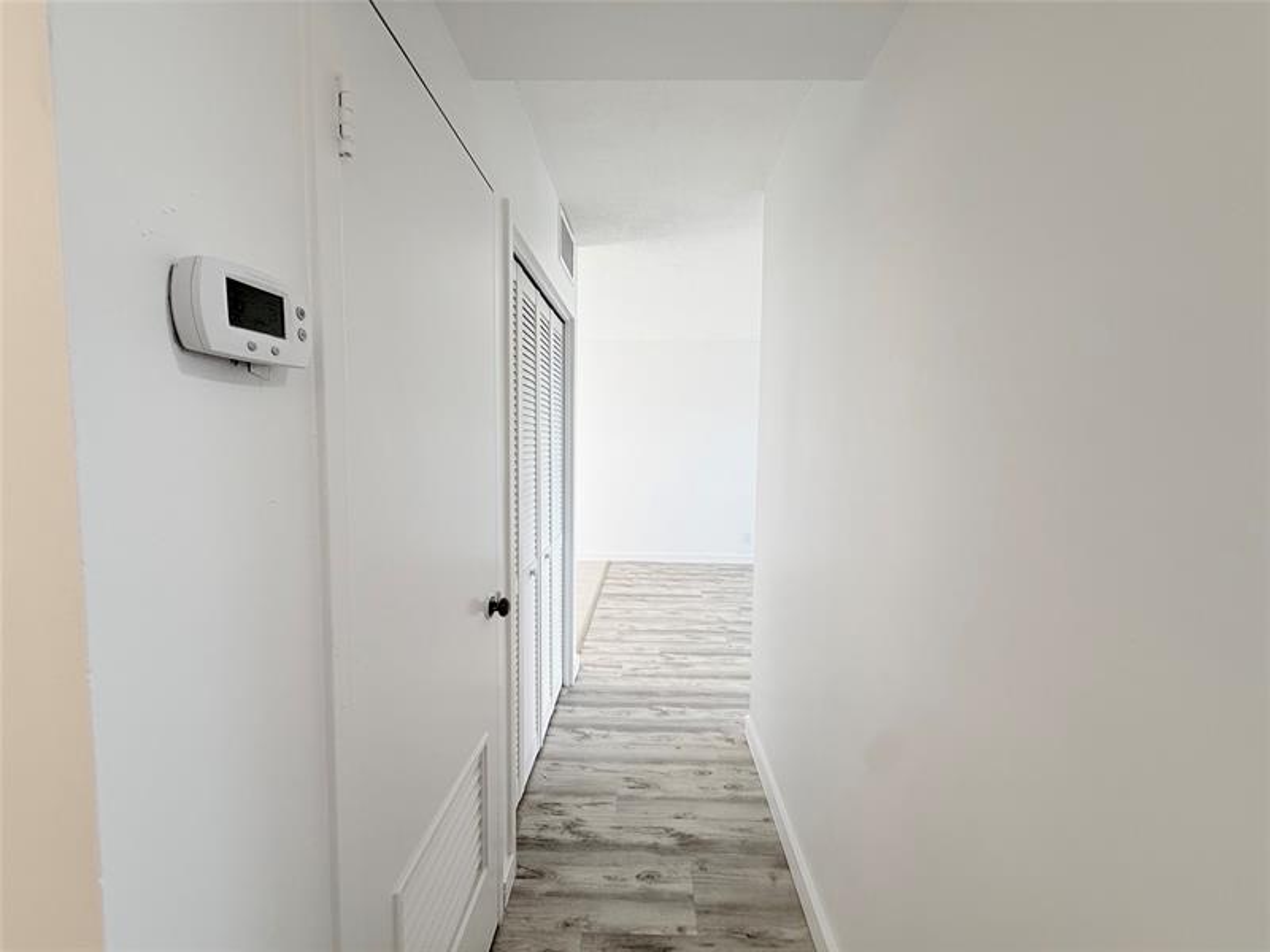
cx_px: 635
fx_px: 514
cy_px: 476
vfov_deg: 85.7
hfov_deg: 102.1
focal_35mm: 14
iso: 100
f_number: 2.2
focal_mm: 2.22
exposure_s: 1/120
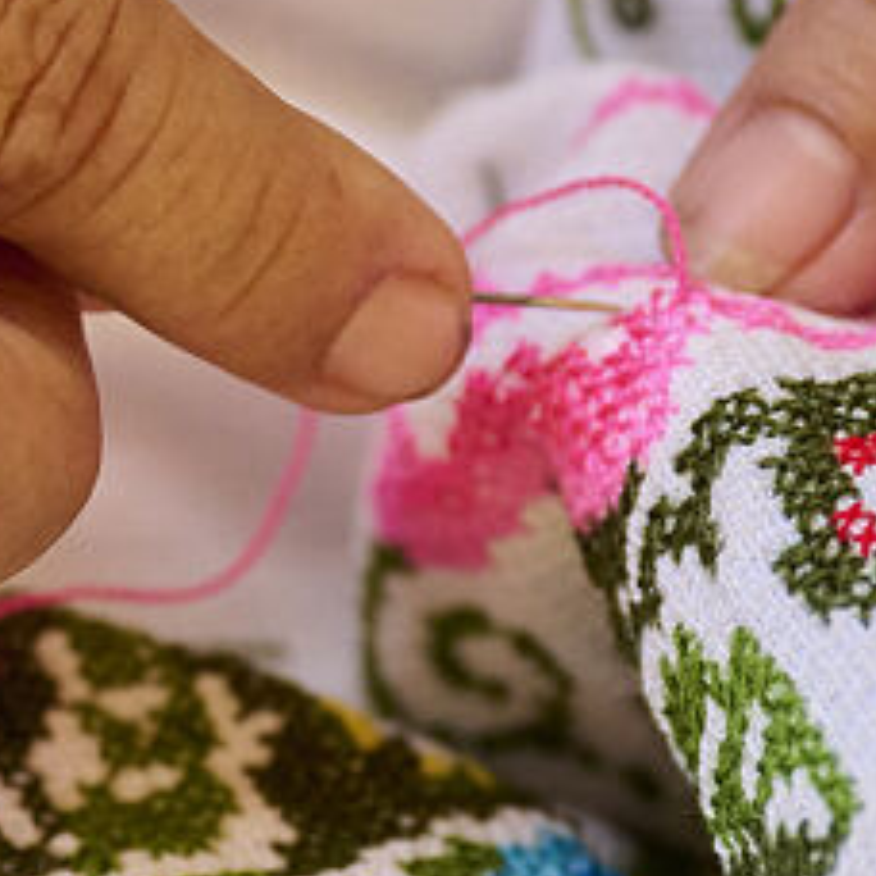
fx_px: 5812
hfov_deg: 8.6
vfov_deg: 8.6
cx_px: -77
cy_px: 638
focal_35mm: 203
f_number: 3.5
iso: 1600
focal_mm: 44
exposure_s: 1/800
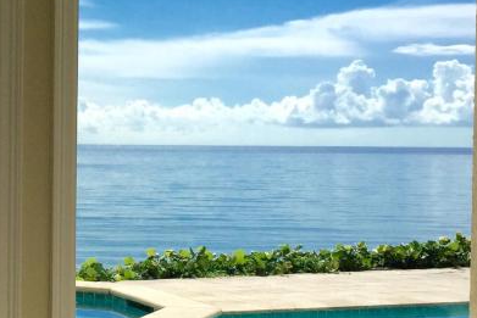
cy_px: 184
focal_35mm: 79
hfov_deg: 24.6
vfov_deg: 17.3
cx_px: 7
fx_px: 1047
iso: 32
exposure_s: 1/1883
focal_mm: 4.15
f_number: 2.2
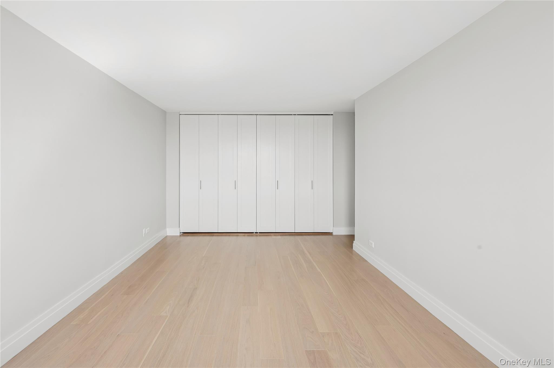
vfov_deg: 81.1
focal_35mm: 14
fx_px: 215
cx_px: 277
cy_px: 184
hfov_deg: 104.3
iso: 200
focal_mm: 14
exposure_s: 1/30
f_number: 11
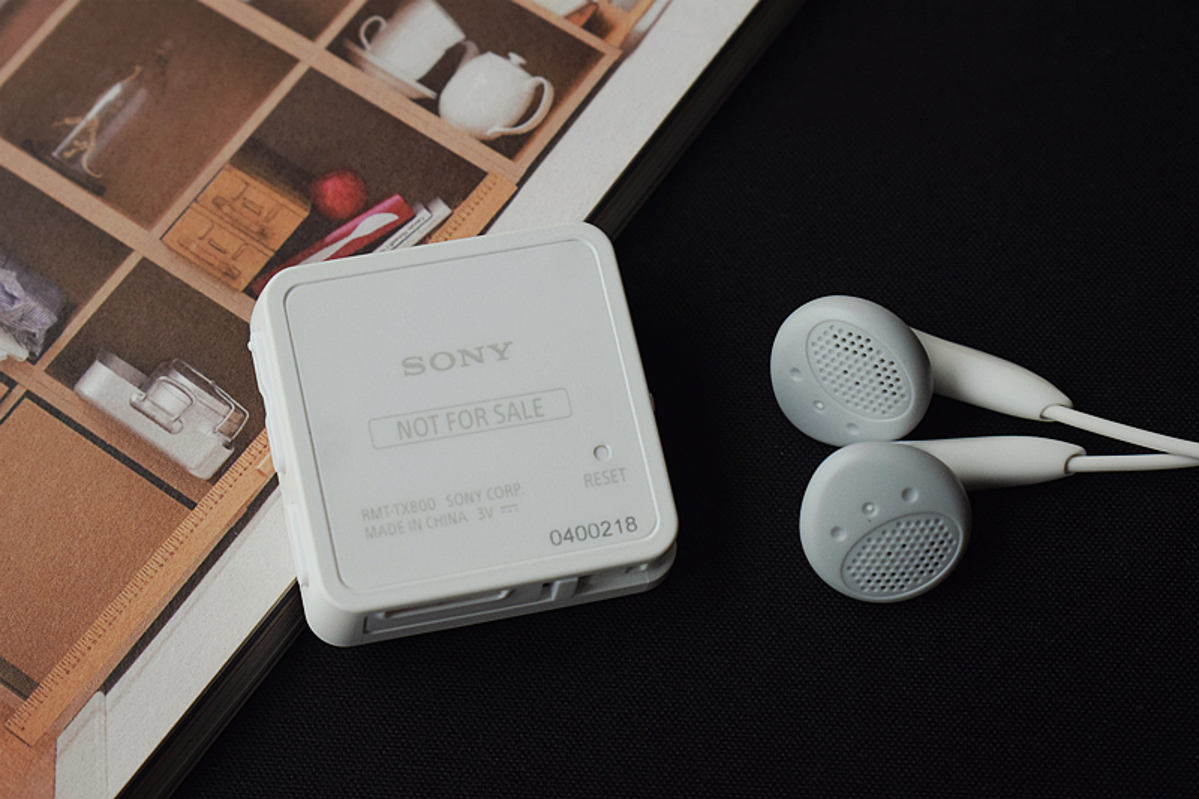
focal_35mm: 82
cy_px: 400
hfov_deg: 24.6
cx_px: 600
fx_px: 2747
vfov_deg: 16.5
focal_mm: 55
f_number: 8
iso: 1600
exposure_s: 1/250
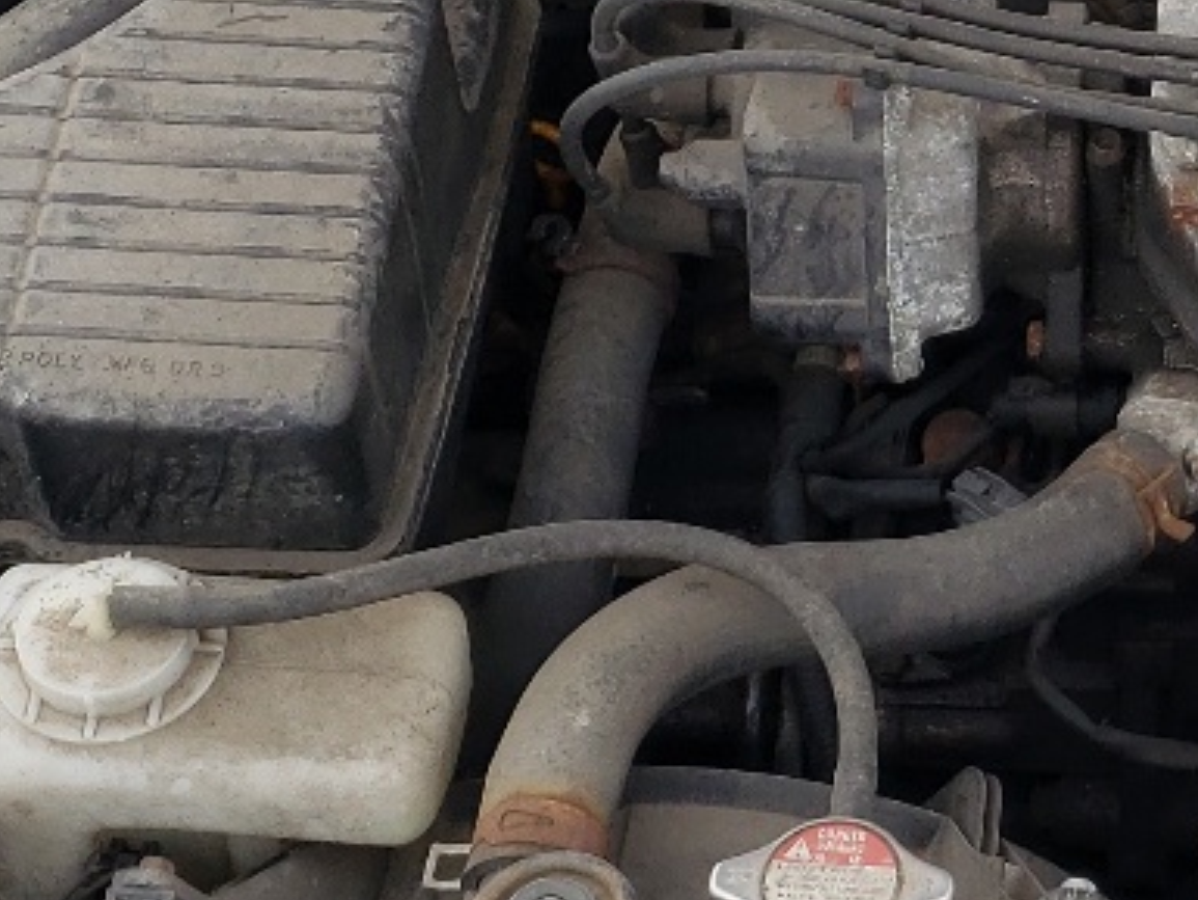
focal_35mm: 108
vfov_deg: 13.6
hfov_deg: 17.3
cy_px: 187
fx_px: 3739
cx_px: 1484
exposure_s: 1/714
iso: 50
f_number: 1.5
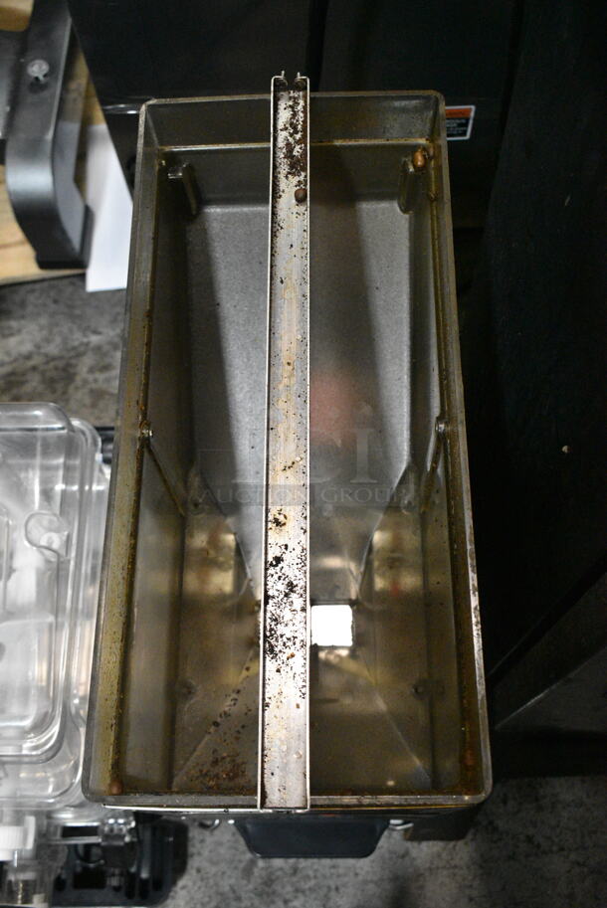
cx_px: 304
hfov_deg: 36.9
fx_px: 909
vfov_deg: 53.1
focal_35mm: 36
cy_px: 454
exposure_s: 1/800
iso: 6400
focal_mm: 24
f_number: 5.6
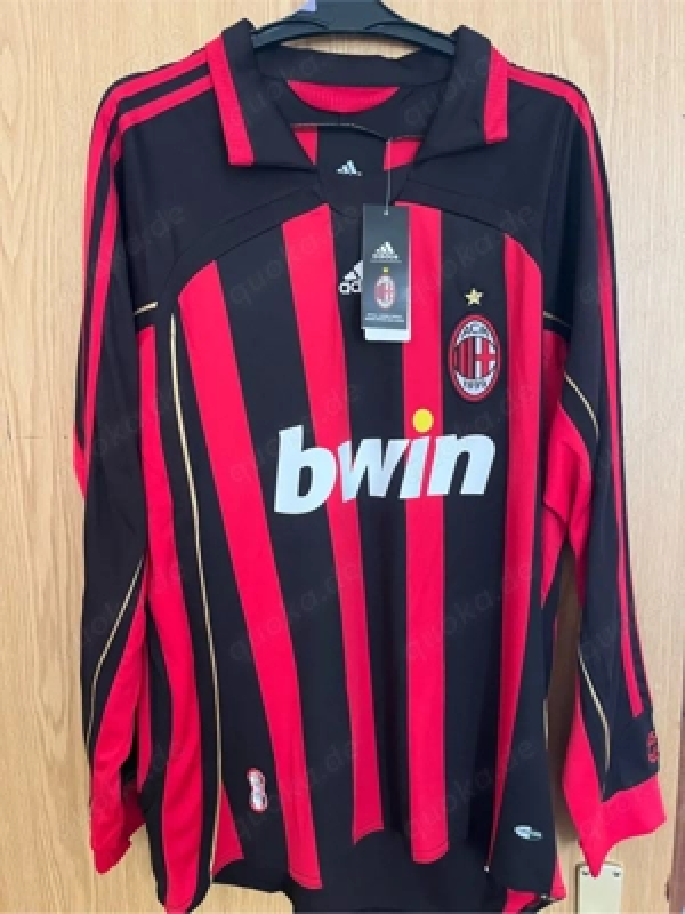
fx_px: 686
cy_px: 457
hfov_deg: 53.1
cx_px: 342
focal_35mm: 26
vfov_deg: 67.3
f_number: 1.6
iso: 500
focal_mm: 5.1
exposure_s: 1/41
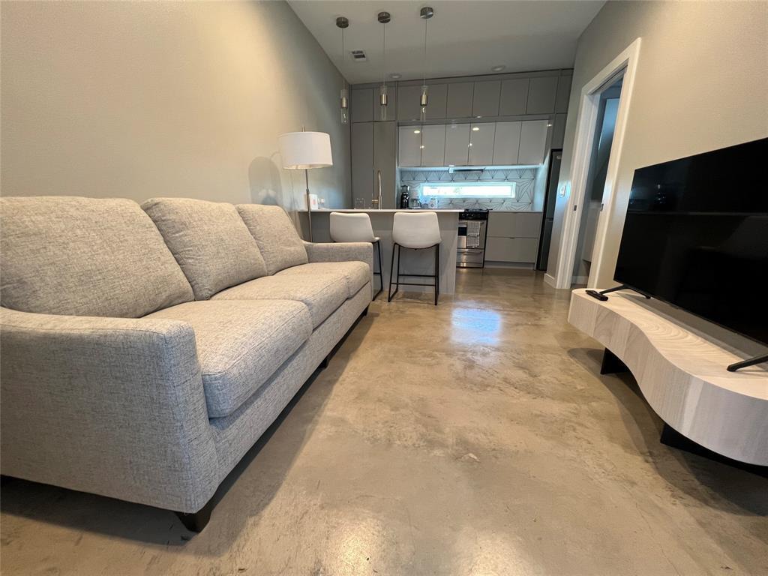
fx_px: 288
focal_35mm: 13
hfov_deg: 106.2
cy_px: 288
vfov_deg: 89.9
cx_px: 384
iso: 200
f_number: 1.8
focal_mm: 1.57
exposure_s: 1/60
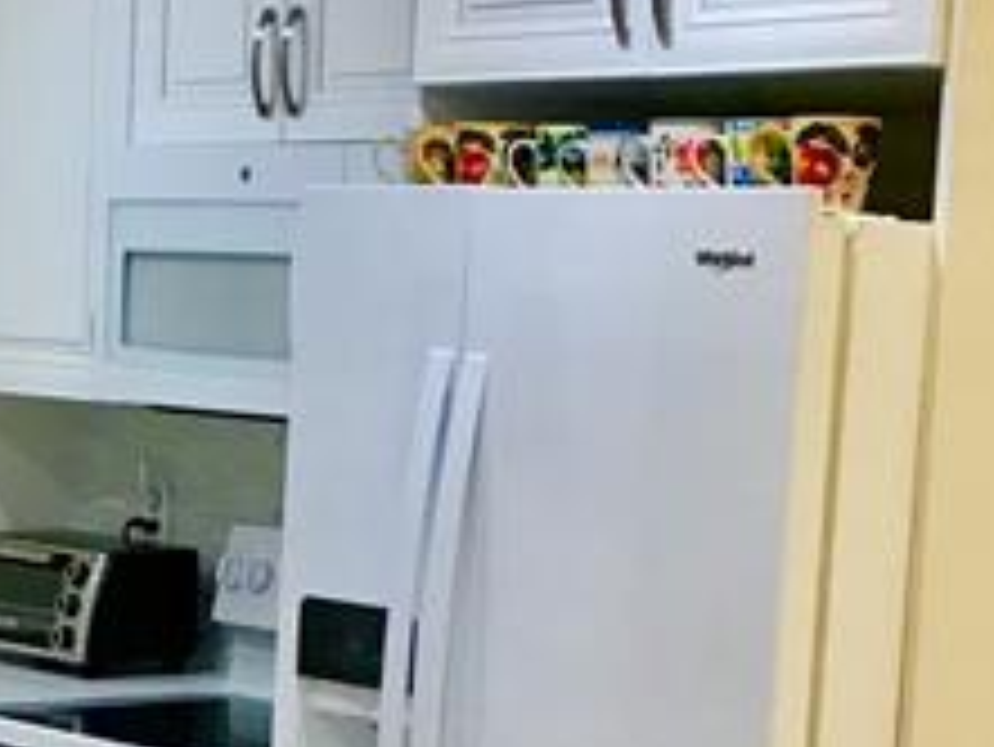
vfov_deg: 13.1
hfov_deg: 17.4
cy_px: 680
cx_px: 162
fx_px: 3218
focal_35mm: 112
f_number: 2.4
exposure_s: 1/30
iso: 32
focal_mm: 3.3
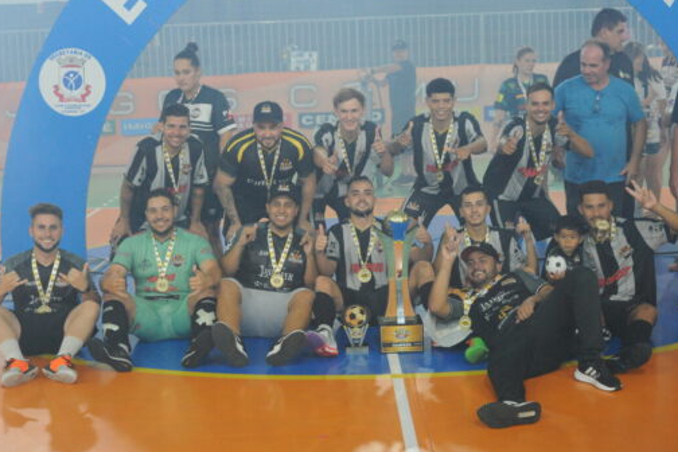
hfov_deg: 34.5
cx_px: 314
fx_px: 1092
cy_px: 200
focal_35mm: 58
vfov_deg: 23.4
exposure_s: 1/400
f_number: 3.5
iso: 5000
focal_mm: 50
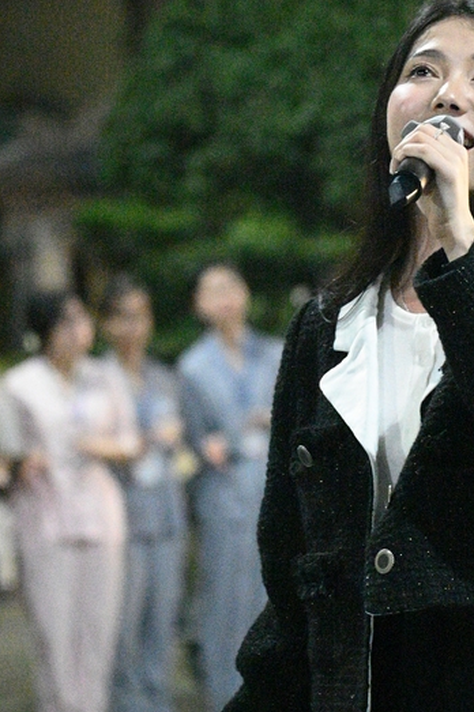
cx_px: 360
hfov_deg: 6.1
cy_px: 295
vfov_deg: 9.2
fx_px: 4430
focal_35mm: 224
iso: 51200
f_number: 4
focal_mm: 120
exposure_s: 1/320
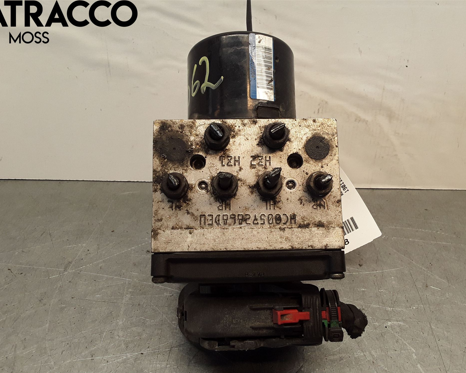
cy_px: 192
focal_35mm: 30
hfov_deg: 58.8
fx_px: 414
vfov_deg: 48.5
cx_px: 240
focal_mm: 2.91
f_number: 1.9
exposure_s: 1/100
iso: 40
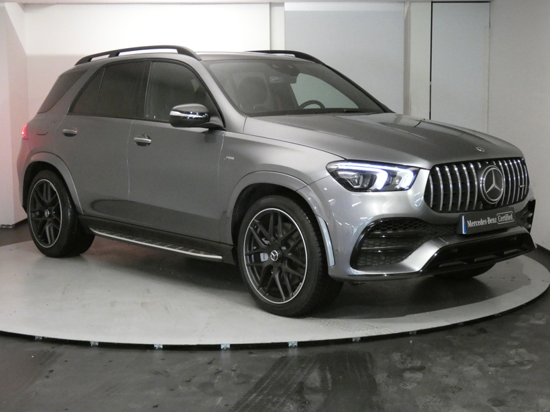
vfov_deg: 27.5
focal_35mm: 53
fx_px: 842
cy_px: 206
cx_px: 275
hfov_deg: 36.2
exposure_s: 1/80
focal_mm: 9.5
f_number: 3.9
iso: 1600
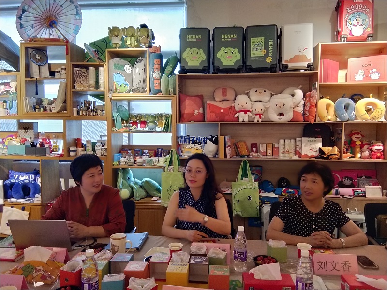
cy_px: 145
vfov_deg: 45.4
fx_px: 347
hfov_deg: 58.4
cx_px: 194
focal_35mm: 31
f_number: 2.2
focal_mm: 3.69
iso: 500
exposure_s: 1/25
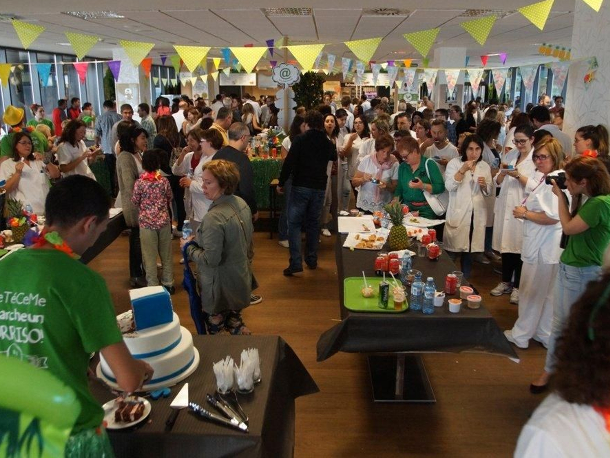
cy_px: 225
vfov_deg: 46.8
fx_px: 529
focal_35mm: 30
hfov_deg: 59.9
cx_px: 316
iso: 1600
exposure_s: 1/160
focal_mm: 18
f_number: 4
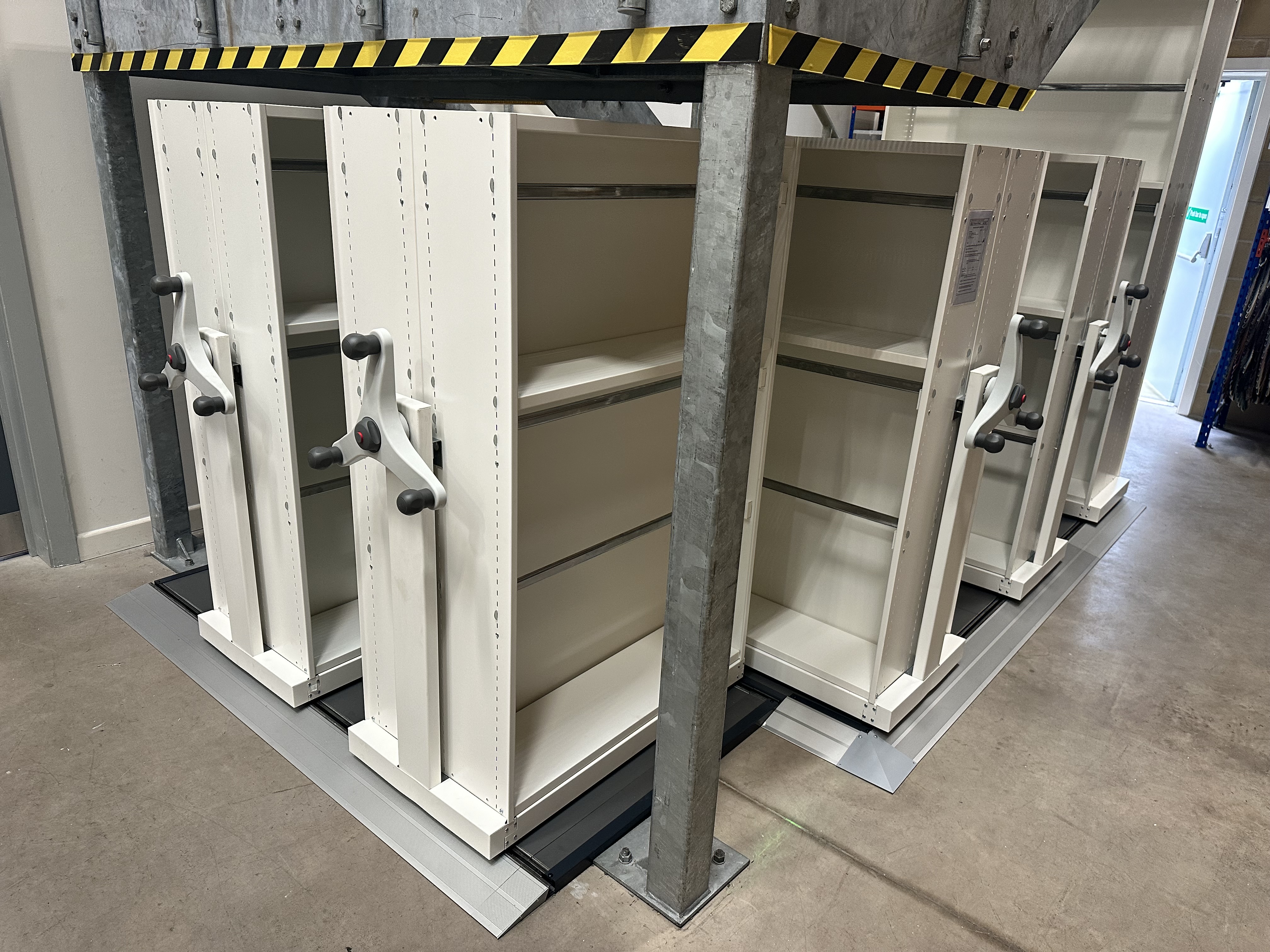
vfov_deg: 56.8
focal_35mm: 24
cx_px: 635
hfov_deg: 71.6
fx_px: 881
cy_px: 476
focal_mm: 6.86
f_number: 1.78
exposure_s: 1/116
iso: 250
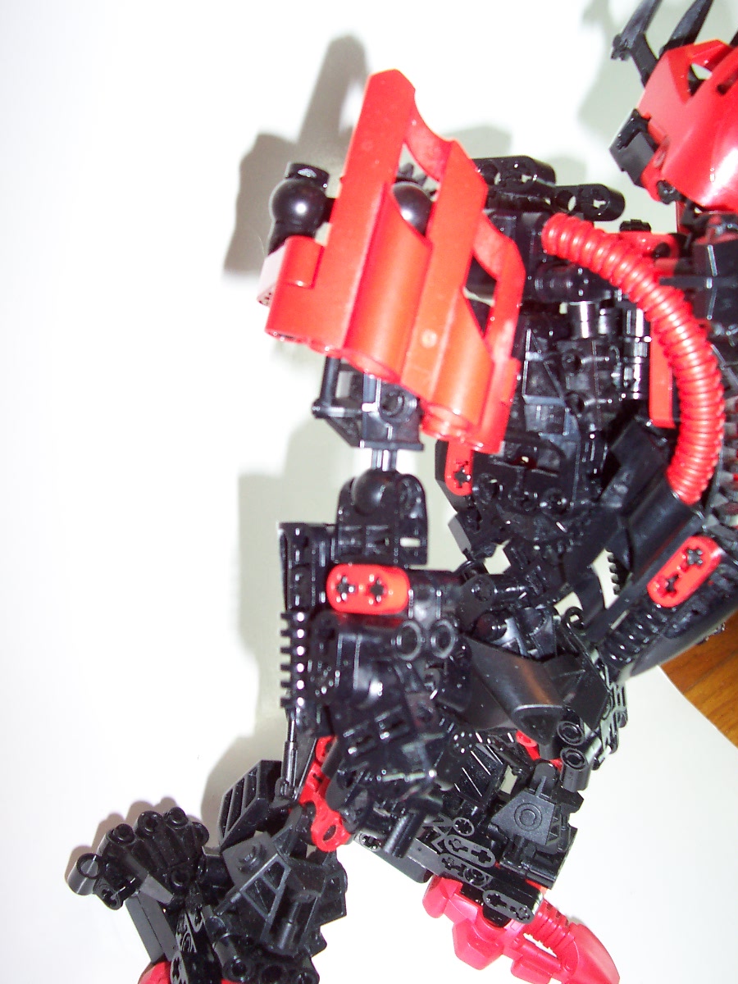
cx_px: 369
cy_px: 492
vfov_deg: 50.1
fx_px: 1052
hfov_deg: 38.7
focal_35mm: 37
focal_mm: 5.6
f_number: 2.8
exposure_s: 1/60
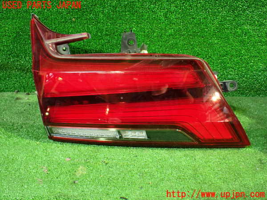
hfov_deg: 56.8
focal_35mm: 32
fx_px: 247
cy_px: 100
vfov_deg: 44.2
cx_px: 134
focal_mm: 5.79
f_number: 2.4
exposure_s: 1/30
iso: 1000
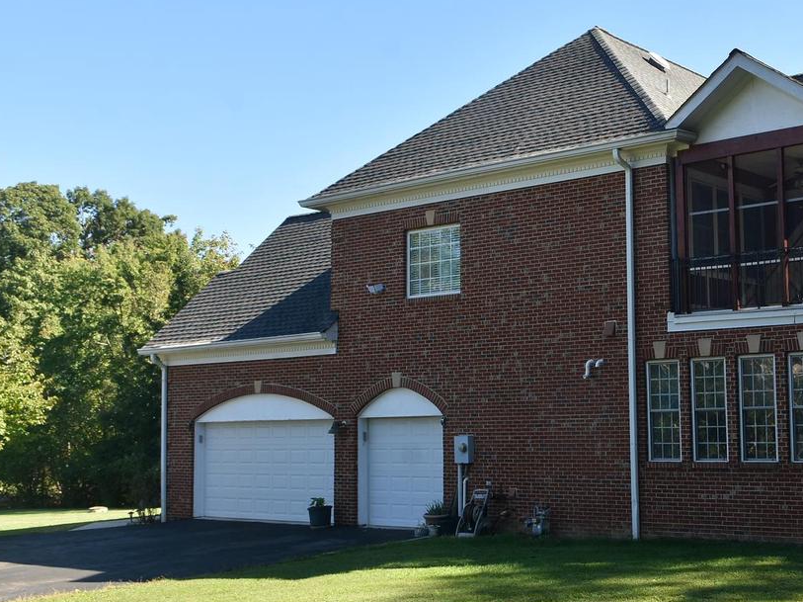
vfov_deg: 31.5
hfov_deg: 39.0
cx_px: 686
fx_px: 1067
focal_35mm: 46
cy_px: 294
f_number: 8
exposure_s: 1/250
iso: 200
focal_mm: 18
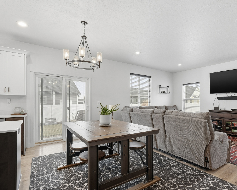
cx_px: 136
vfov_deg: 70.8
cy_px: 100
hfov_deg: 82.7
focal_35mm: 19
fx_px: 133
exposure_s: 1/160
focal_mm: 16
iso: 250
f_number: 9
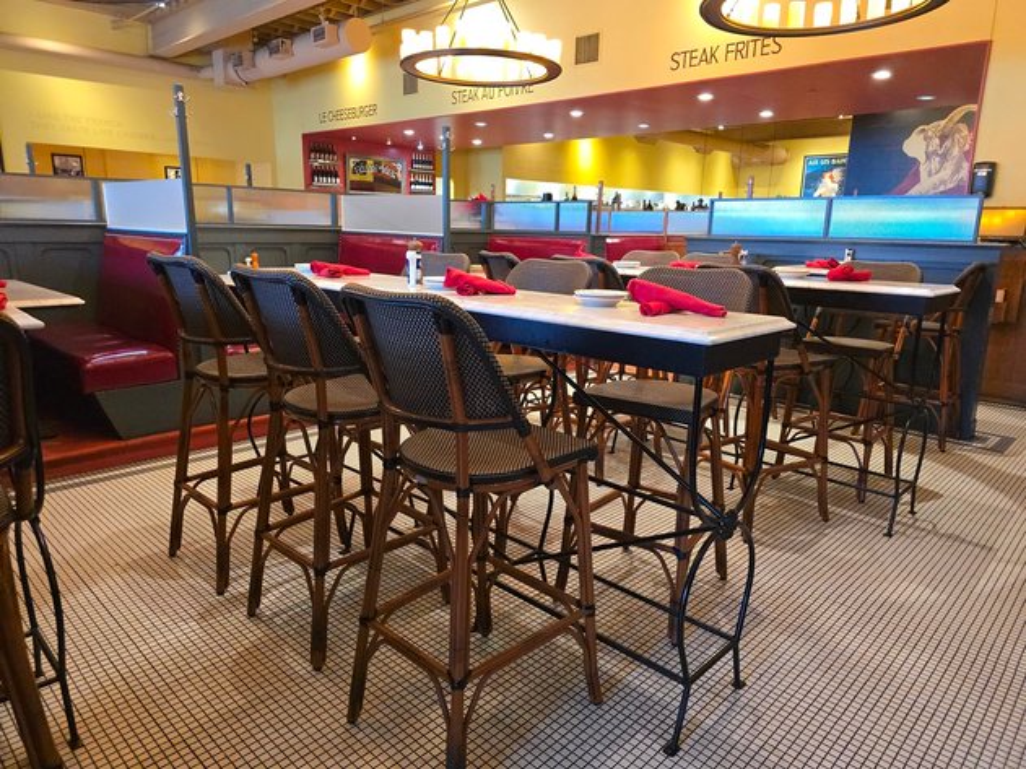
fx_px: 682
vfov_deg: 58.9
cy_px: 384
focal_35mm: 23
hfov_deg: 73.9
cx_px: 513
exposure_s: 1/60
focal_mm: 6.3
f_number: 1.7
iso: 800
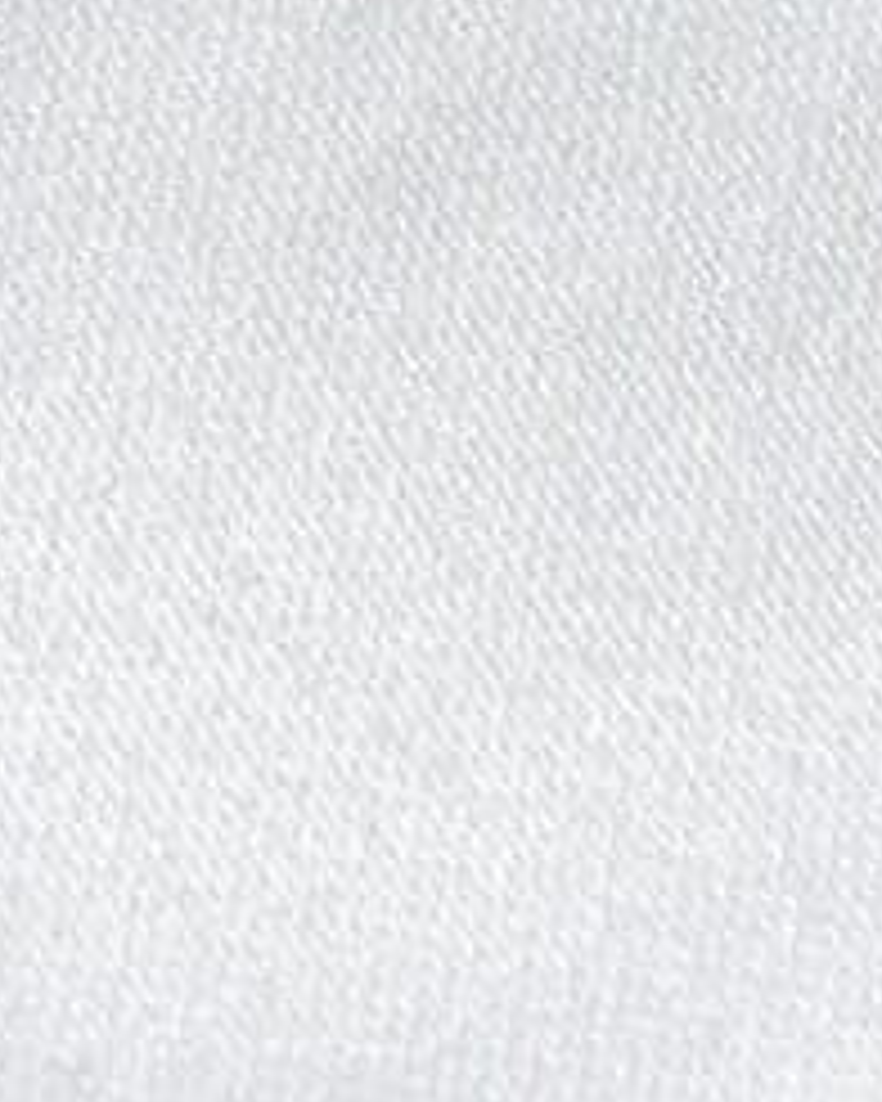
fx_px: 6918
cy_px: -112
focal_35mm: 212
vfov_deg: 9.0
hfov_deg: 7.3
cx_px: 976
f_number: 1.6
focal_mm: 5.96
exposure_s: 1/290
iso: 32
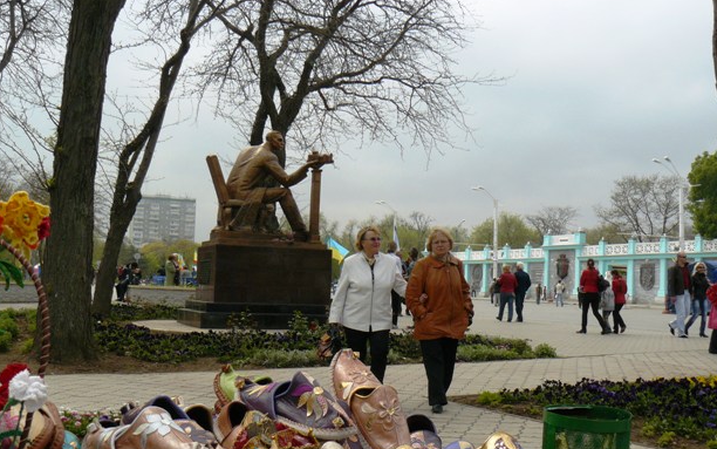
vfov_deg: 31.2
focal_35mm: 41
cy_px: 254
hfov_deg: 48.2
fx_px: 801
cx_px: 362
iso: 100
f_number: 5.6
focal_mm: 6.1
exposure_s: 1/400
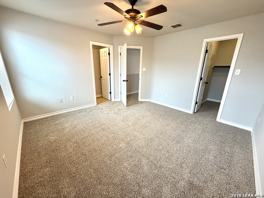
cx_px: 132
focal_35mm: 14
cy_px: 99
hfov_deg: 102.1
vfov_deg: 85.7
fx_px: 107
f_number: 2.2
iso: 320
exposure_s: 1/120
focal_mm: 2.22
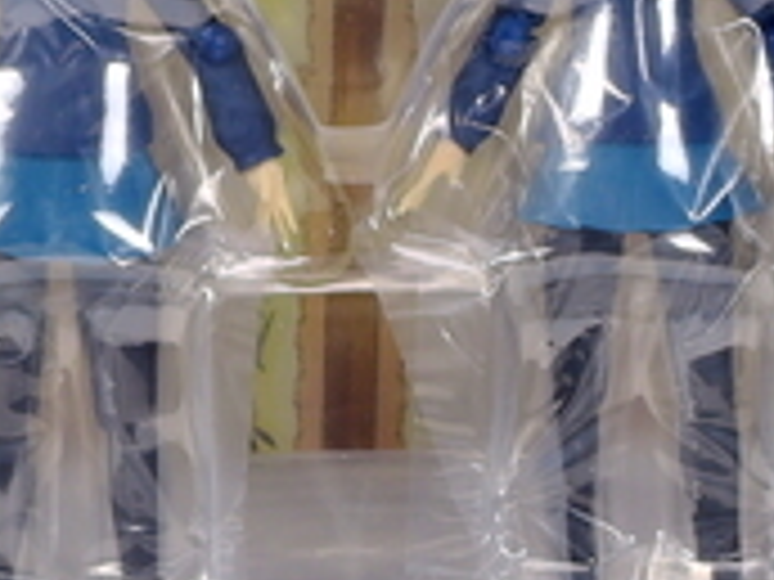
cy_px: 481
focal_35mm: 261
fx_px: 5836
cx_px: 320
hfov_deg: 7.6
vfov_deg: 5.7
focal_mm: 16
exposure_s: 1.3
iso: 80
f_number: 6.5
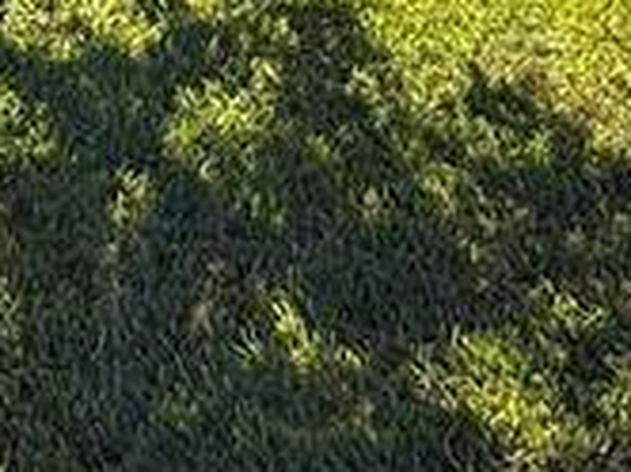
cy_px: -487
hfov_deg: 18.6
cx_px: 167
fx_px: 1911
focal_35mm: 105
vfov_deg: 12.3
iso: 50
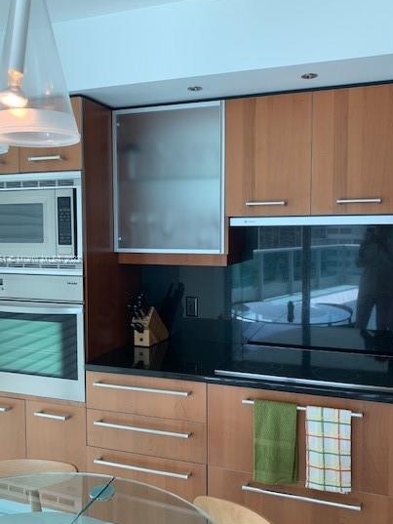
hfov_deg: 45.5
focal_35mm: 31
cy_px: 260
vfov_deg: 58.3
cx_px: 203
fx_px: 469
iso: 25
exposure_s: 1/152
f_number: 1.8
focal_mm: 4.25
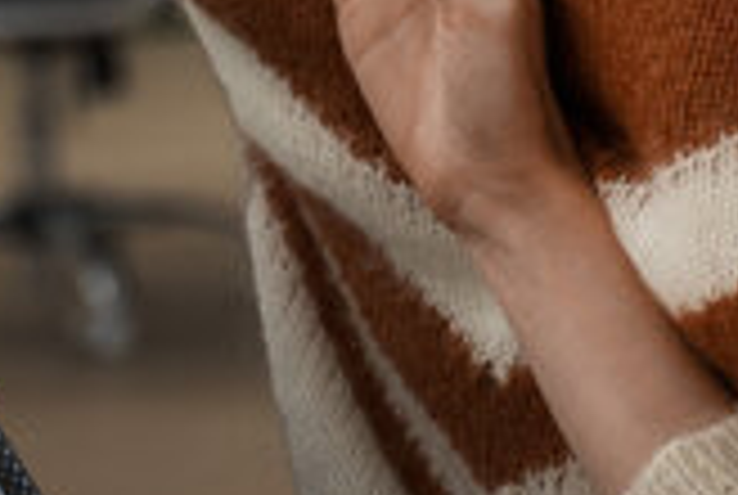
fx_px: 4990
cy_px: -54
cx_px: 904
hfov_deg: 8.4
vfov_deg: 5.7
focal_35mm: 243
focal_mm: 52
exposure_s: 1/160
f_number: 2.8
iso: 500
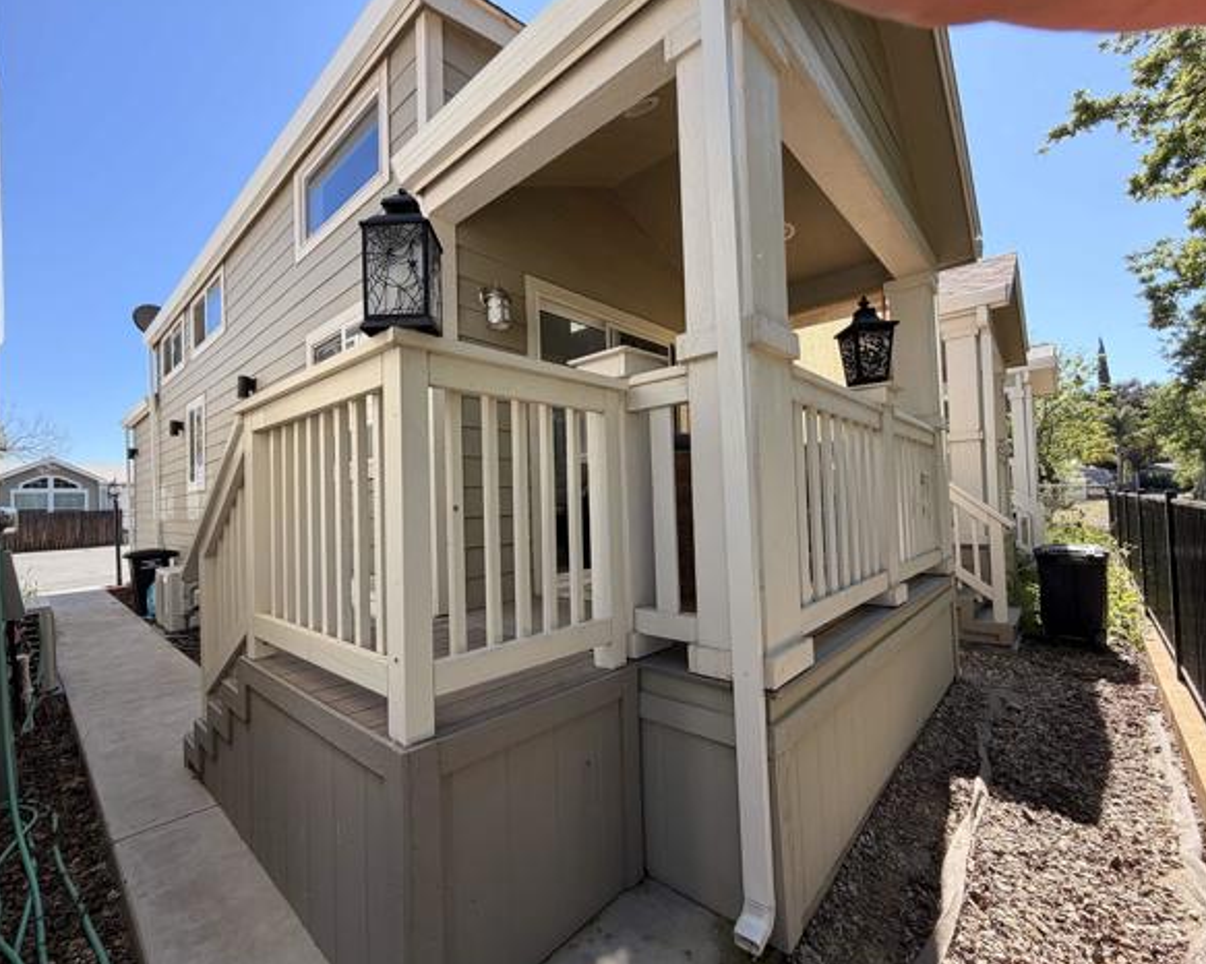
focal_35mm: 15
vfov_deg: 84.0
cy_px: 486
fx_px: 535
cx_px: 552
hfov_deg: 96.6
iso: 40
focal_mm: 2.22
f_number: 2.2
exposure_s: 1/502
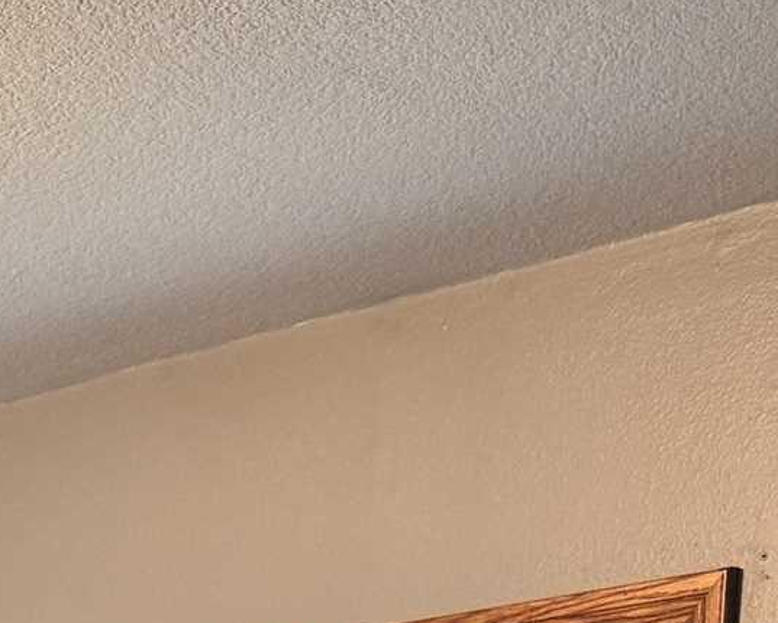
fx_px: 3087
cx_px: -729
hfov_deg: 12.7
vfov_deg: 9.8
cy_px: 1617
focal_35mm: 134
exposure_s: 1/60
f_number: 1.78
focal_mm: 6.76
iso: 160
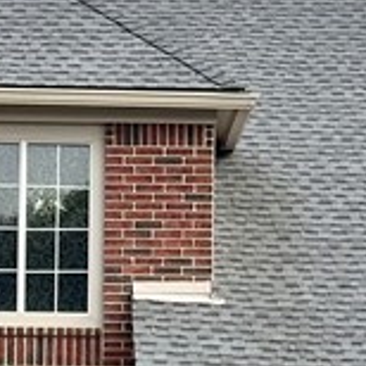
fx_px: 3373
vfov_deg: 6.2
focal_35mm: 282
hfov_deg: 6.2
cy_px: 240
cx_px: 233
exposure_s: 1/1541
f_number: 1.78
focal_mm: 6.86
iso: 64
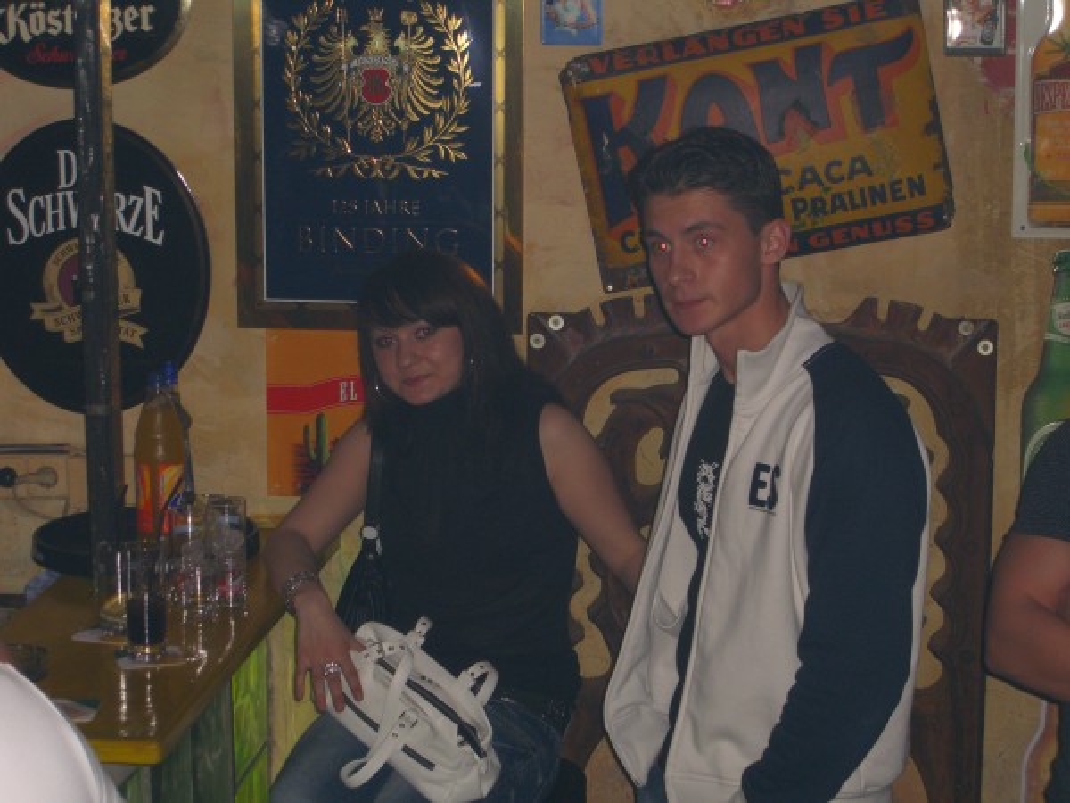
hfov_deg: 24.4
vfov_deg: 18.4
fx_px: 2473
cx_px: 535
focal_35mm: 80
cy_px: 402
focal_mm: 16.6
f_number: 4.4
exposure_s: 1/60
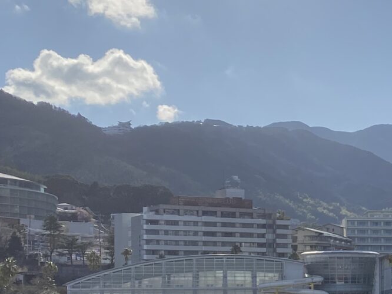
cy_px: 311
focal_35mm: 100
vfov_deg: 14.5
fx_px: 1132
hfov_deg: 18.2
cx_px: 523
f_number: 1.8
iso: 32
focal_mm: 4.25
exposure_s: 1/5495
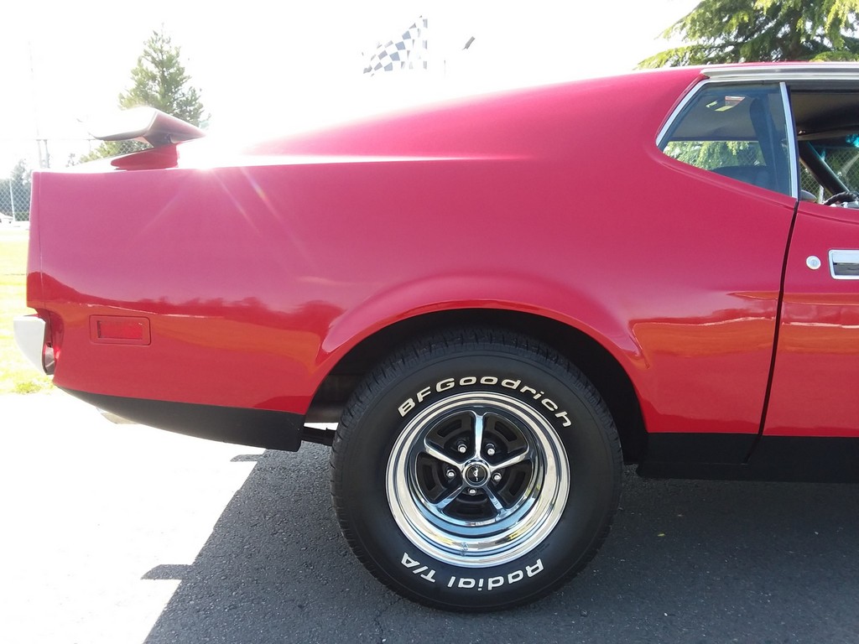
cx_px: 430
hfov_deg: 65.3
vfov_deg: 51.4
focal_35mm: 27
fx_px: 670
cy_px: 322
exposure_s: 1/207
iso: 50
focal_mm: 2.91
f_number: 1.9
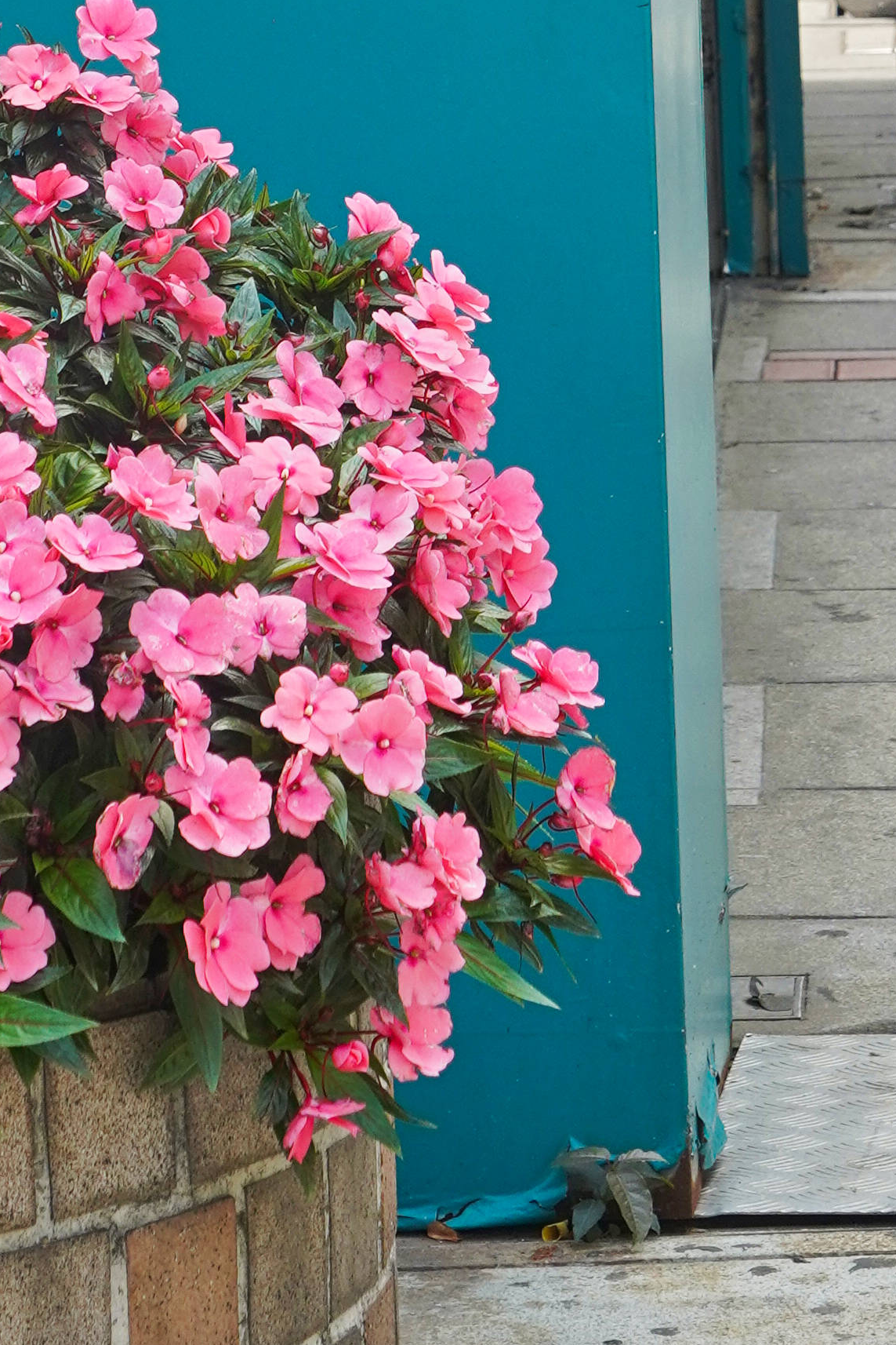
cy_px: -844
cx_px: 742
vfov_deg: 11.6
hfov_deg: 8.2
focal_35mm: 168
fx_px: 6270
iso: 400
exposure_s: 1/400
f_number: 8
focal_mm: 48
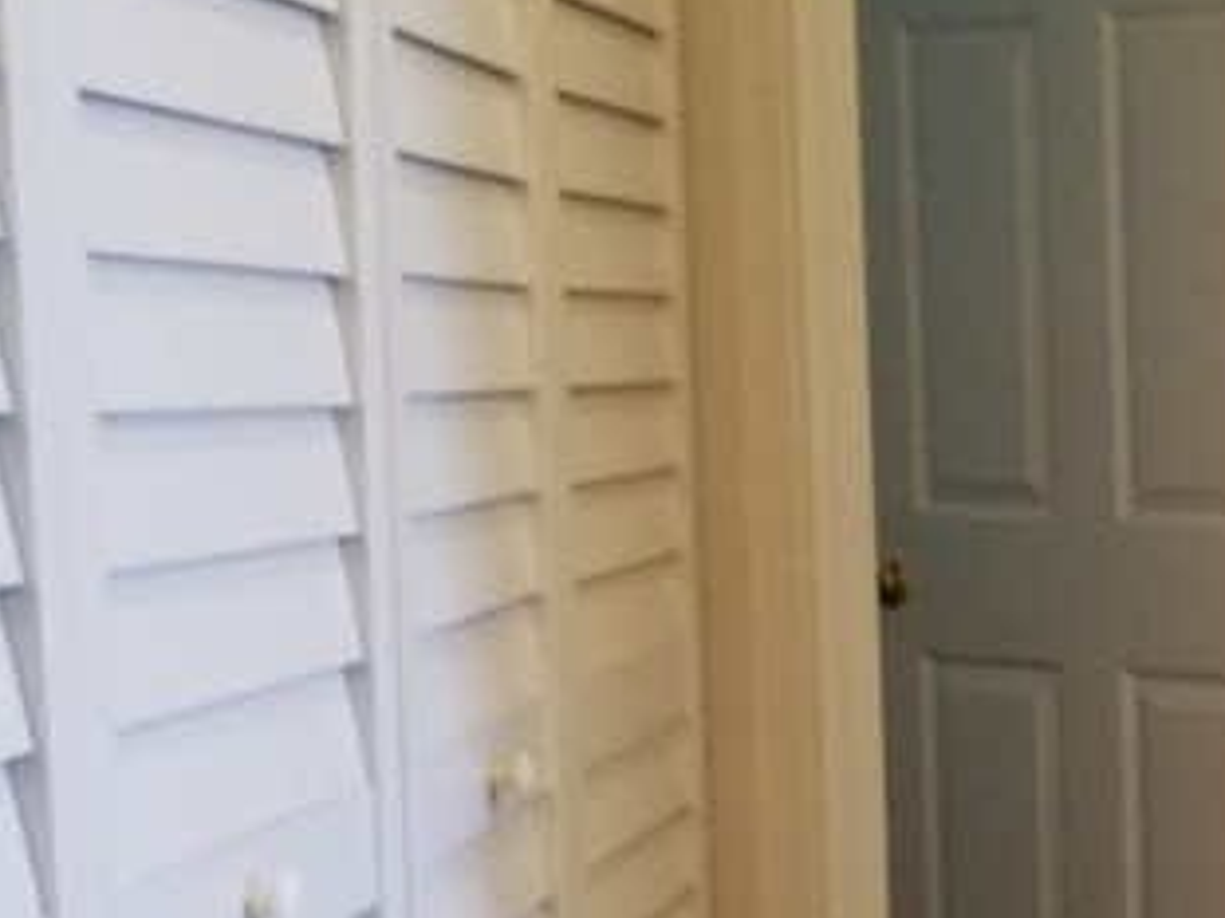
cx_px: 1662
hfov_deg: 19.9
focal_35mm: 89
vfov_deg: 16.4
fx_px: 3148
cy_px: 831
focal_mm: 3.6
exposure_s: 1/24
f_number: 1.9
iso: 320
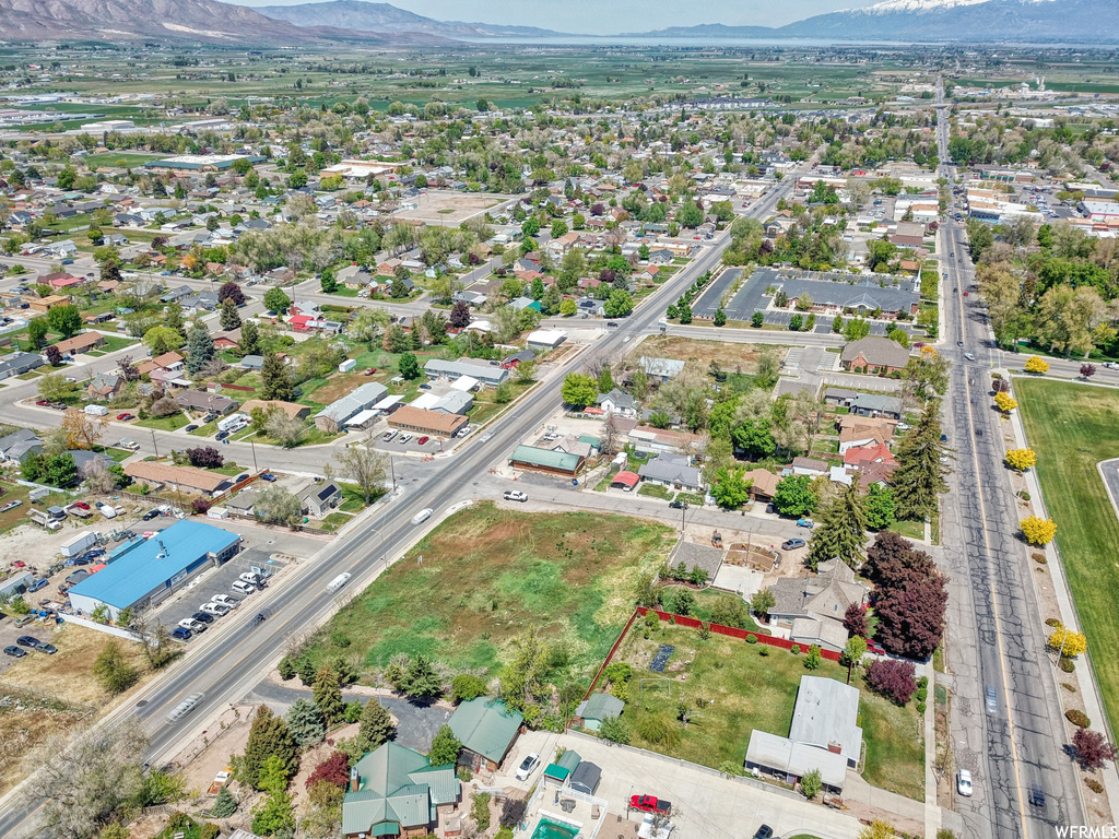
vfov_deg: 53.1
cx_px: 560
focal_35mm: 26
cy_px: 420
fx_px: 840
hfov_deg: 67.3
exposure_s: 1/1089
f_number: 2.2
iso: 100
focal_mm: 4.73
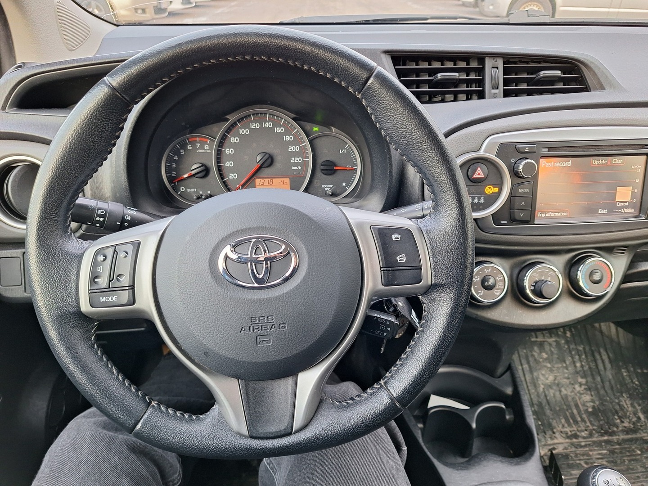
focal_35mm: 23
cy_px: 243
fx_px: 431
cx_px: 324
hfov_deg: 73.9
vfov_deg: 58.9
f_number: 1.8
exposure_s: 1/40
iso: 100
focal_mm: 5.54
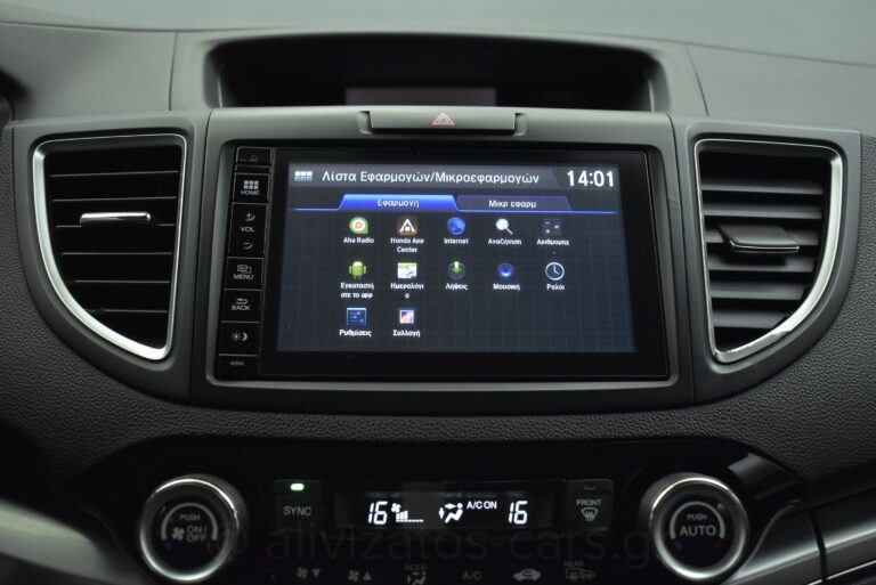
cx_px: 438
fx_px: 876
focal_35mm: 36
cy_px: 292
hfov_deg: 53.1
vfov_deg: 36.9
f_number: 4
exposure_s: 1/100
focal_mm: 24
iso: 1600
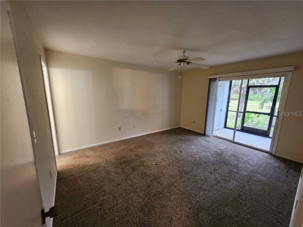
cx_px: 152
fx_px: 114
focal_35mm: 13
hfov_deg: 106.2
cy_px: 114
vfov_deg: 89.9
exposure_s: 1/30
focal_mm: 1.74
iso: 320
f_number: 2.2
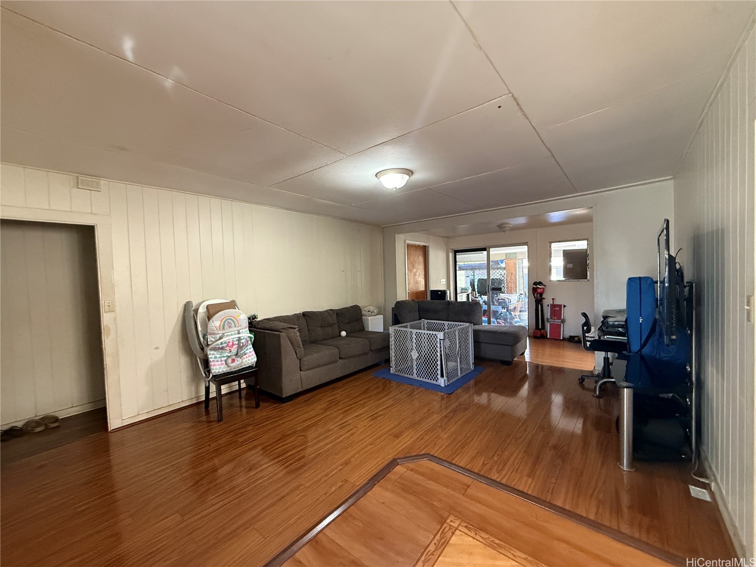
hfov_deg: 102.1
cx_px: 378
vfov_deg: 85.7
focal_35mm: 14
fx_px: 306
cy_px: 284
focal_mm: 2.22
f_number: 2.2
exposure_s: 1/60
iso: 640
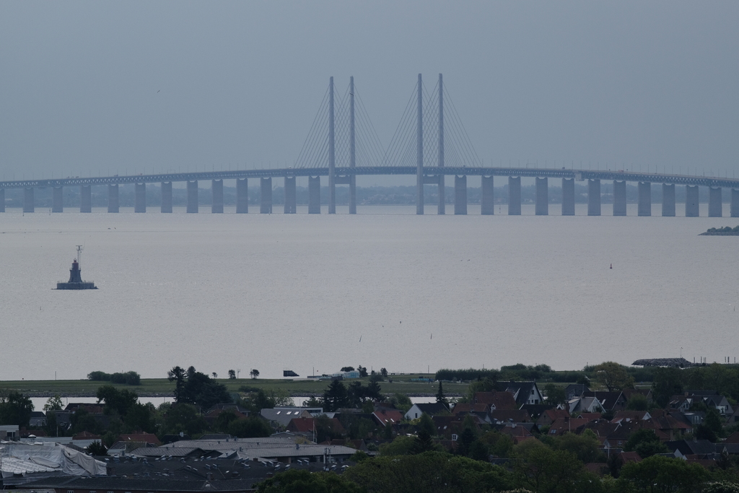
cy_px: 246
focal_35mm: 600
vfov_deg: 2.3
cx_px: 370
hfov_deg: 3.4
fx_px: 12318
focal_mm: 400
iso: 640
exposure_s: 1/3200
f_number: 6.3
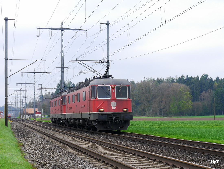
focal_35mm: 52
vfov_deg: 28.1
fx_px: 337
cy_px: 84
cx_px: 112
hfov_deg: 36.8
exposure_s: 1/200
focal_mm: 26
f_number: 7.1
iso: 160
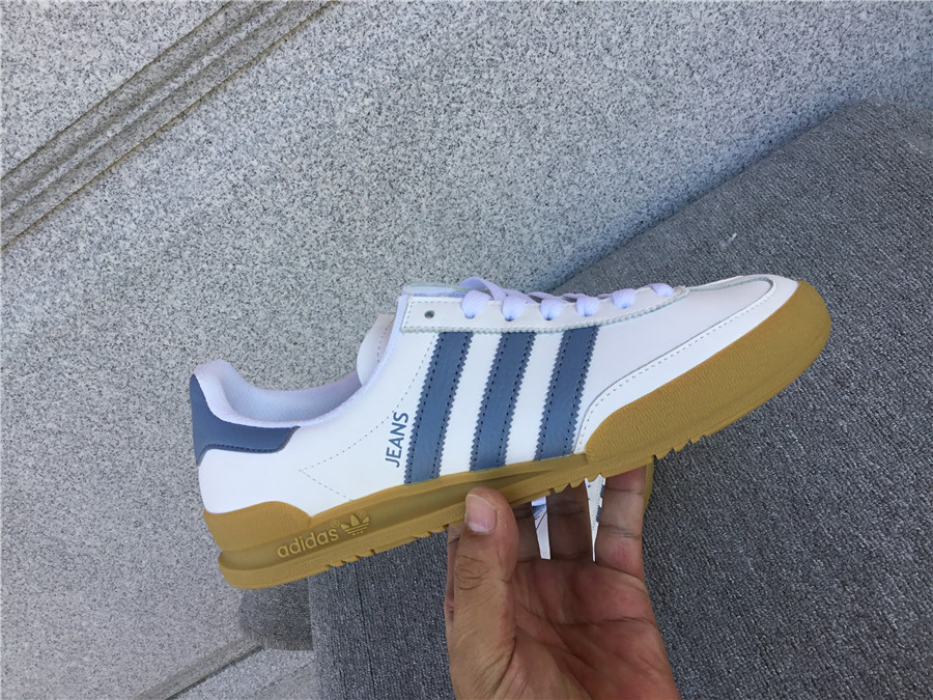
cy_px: 350
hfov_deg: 58.4
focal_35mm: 31
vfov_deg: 45.4
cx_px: 466
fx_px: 836
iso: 25
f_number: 2.4
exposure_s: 1/214
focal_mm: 3.3
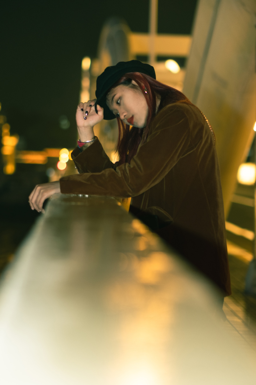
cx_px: 128
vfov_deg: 24.2
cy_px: 192
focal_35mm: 84
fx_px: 896
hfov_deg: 16.3
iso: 800
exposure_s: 1/80
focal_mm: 56
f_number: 1.4
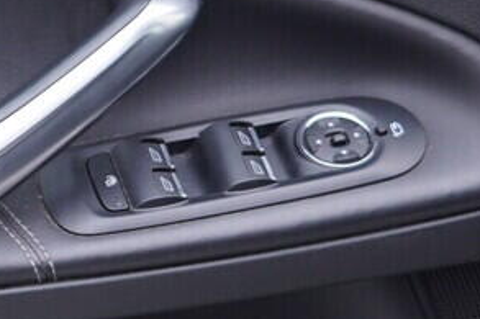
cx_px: 18
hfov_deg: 11.5
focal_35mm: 177
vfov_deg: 7.7
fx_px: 2359
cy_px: 159
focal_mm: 24
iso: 125
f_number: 2.8
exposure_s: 1/40
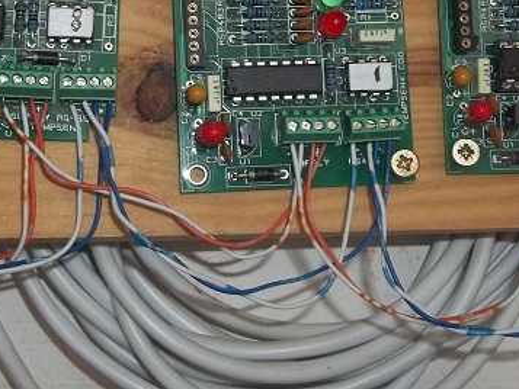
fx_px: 1155
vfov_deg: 18.7
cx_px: 206
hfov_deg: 25.3
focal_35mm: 77
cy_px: 22
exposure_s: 1/30
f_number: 2.9
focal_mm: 5.7
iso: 64
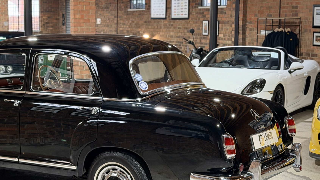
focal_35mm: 79
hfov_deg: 26.5
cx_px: 79
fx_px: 670
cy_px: 90
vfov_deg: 15.3
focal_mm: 6.76
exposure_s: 1/33
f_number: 1.78
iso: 500
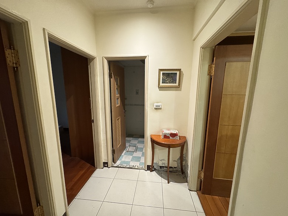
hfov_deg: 102.1
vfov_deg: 85.7
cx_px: 144
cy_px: 108
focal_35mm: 14
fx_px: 116
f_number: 2.2
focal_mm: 2.22
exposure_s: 1/60
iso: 640
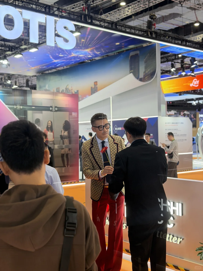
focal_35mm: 48
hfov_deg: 30.3
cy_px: 136
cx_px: 102
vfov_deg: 39.7
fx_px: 375
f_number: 1.78
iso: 80
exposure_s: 1/121
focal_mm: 6.76
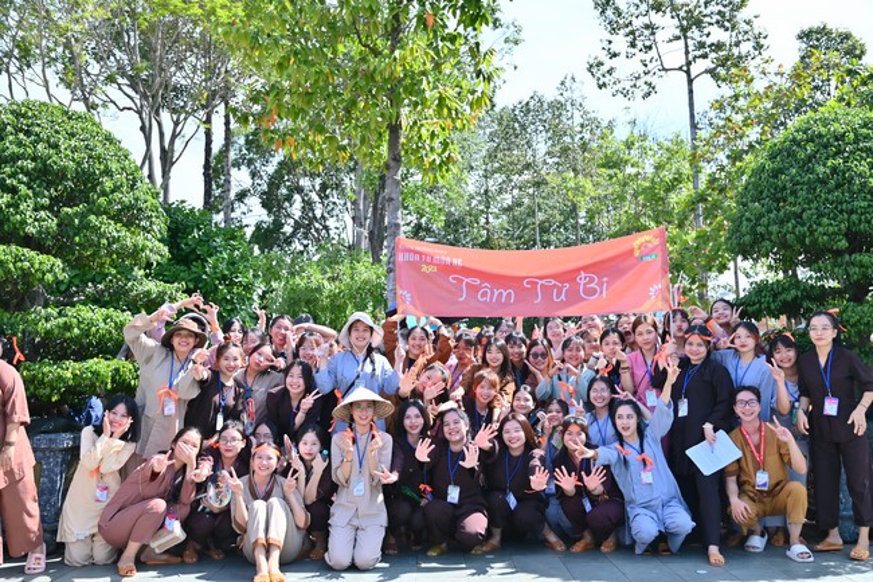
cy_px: 291
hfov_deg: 54.4
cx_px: 436
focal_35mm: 35
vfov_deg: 37.8
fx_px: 848
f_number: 6.3
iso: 100
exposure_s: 1/200
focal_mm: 35
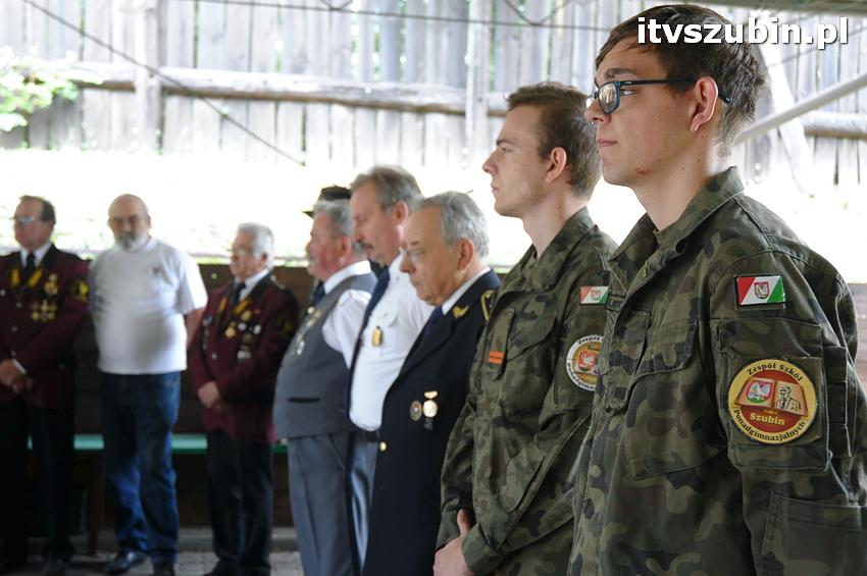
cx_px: 434
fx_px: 1227
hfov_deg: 38.9
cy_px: 288
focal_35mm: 51
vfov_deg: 26.4
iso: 800
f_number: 4.5
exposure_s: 1/80
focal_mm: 34
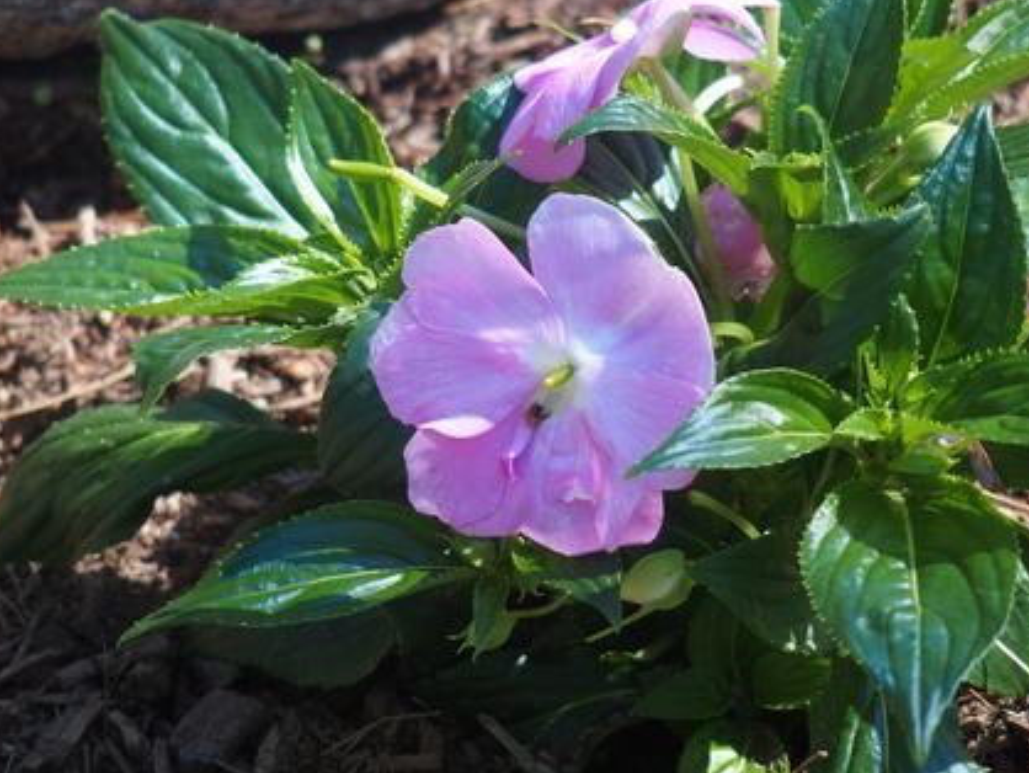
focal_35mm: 323
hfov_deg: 6.1
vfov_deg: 4.6
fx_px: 9607
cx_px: 497
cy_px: 364
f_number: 2.8
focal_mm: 64.3
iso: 100
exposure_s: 1/400
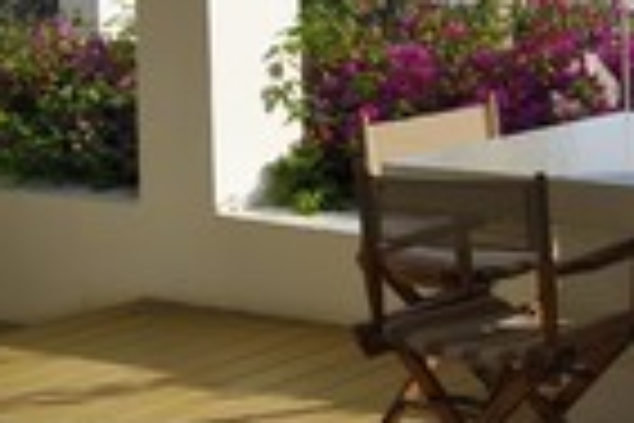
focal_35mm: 95
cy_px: -72
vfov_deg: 14.0
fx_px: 1673
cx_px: 773
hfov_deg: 20.0
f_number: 13
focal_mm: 32
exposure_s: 1/250
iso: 200
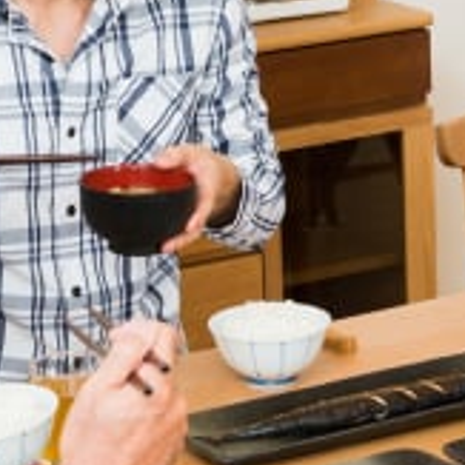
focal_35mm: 156
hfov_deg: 11.2
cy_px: 48
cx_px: 337
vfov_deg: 11.1
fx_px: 2371
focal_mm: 50
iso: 250
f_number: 9
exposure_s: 1/125
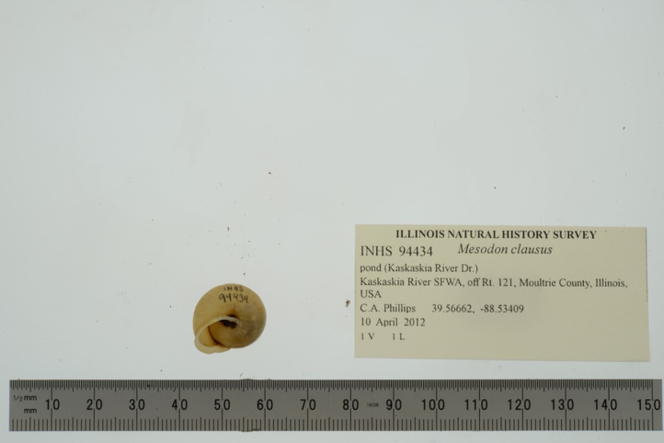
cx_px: 332
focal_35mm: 60
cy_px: 222
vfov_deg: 22.6
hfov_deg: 33.4
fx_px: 1107
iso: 100
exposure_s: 1/13
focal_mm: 60
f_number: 32
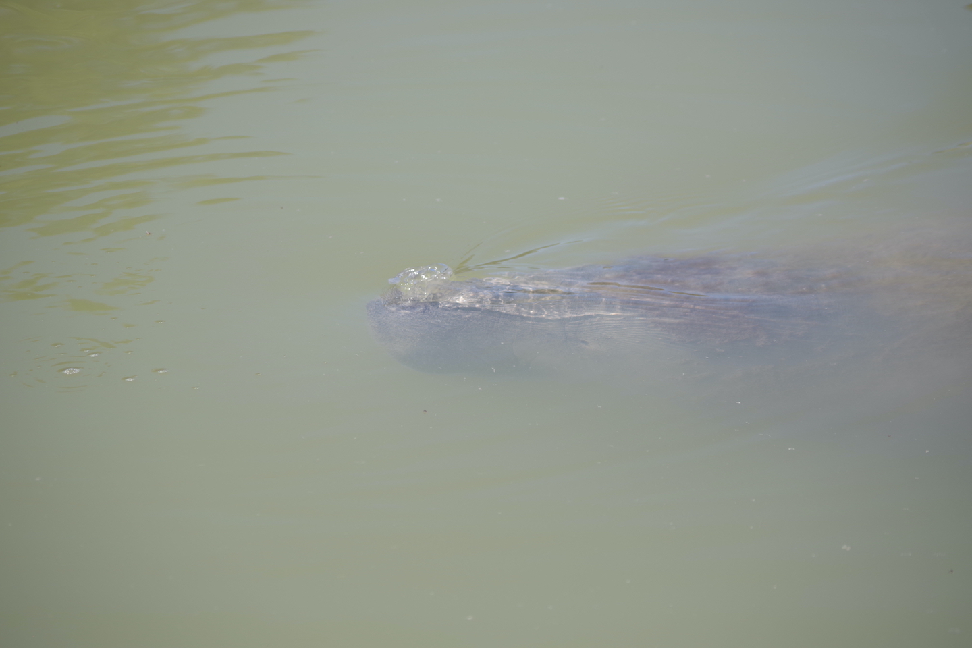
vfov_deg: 6.1
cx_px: 486
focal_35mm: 225
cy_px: 324
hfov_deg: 9.1
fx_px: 6075
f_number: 4.5
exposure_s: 1/400
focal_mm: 150
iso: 100
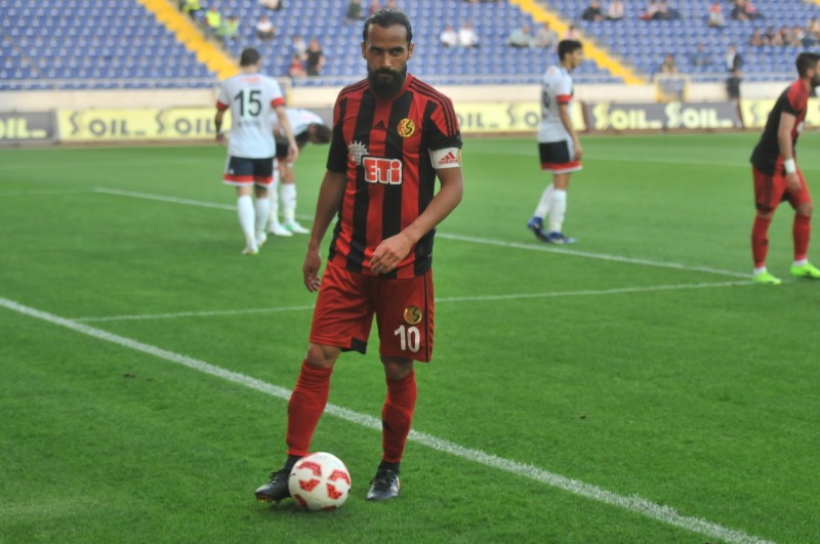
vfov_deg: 13.0
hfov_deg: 19.5
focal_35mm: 105
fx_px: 2388
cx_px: 410
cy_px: 272
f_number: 2.8
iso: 800
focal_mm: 70
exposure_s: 1/1600
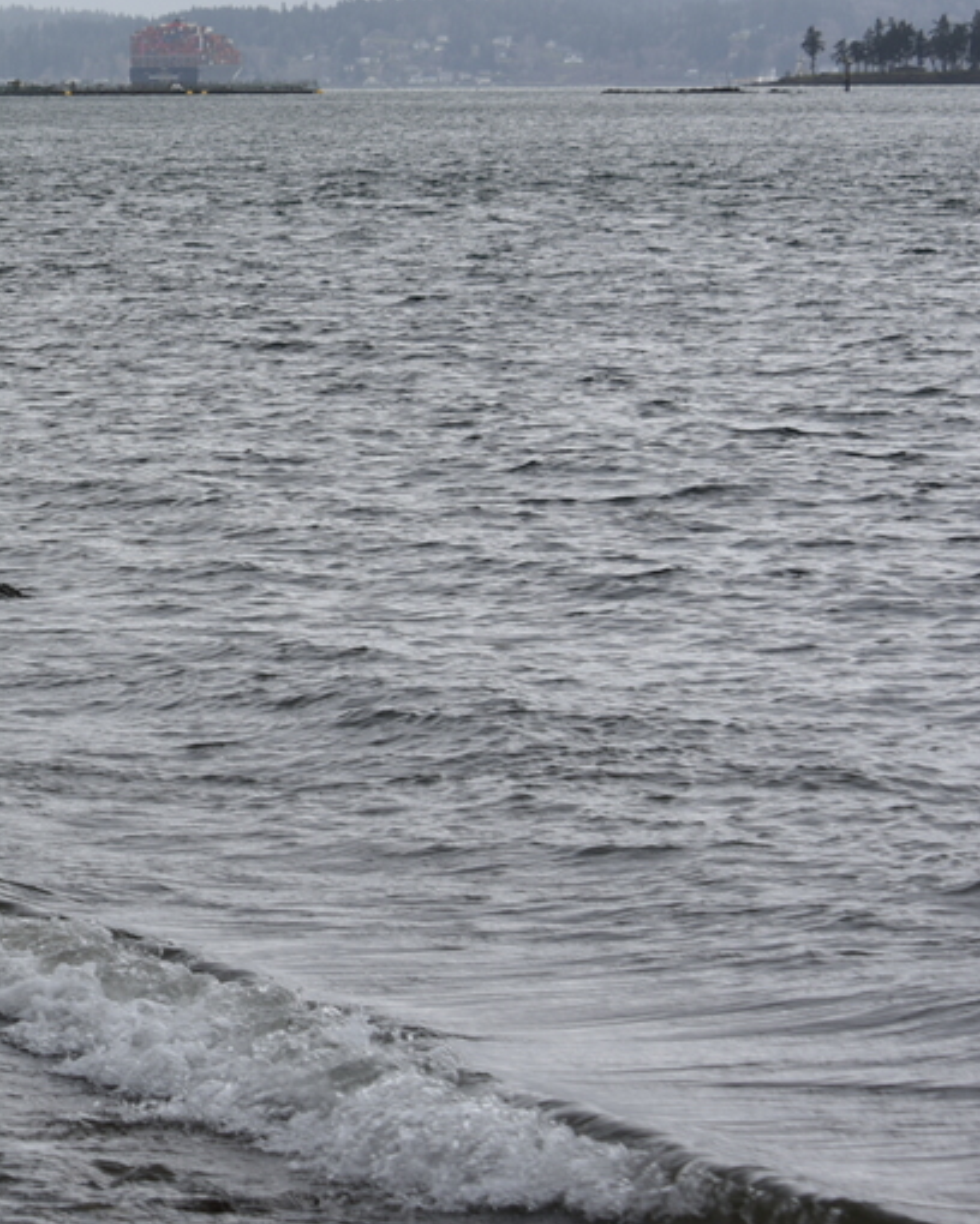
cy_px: 312
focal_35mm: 165
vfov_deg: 11.7
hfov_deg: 9.1
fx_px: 5982
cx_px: -442
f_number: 8
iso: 100
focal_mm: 70
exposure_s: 1/250
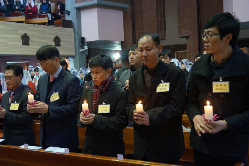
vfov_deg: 33.3
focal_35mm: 40
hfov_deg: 48.5
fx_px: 276
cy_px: 82
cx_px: 122
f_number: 4
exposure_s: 1/60
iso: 2500
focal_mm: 26
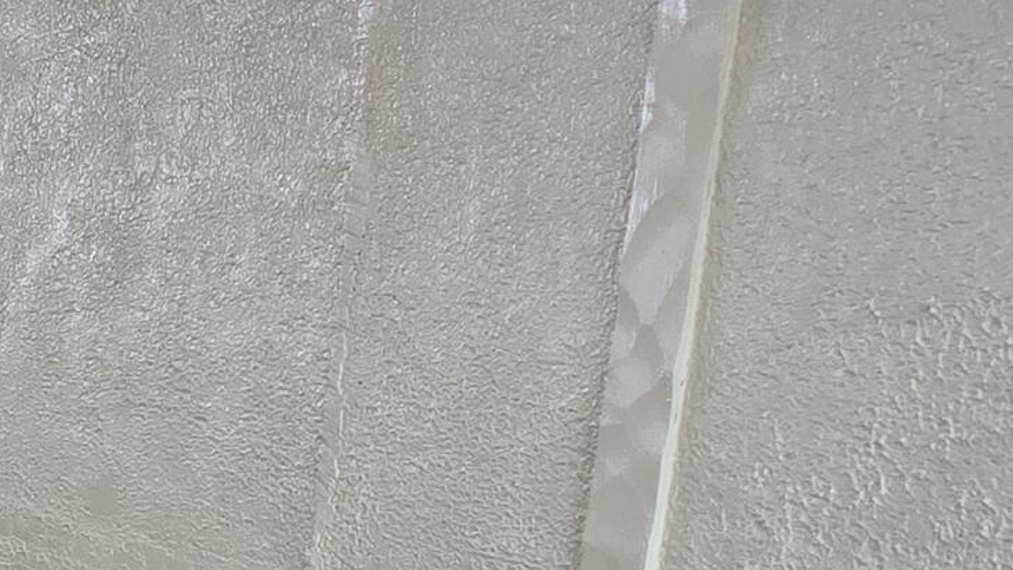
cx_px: -732
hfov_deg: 23.1
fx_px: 1558
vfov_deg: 20.3
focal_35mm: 58
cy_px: 515
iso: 80
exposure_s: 1/60
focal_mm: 2.2
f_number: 2.2
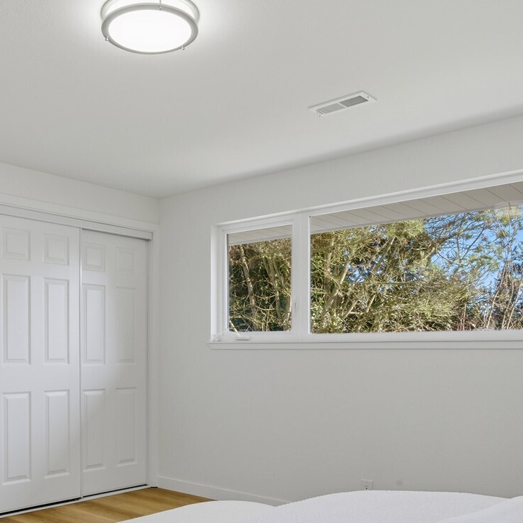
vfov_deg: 44.2
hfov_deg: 44.4
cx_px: 182
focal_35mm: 37
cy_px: 352
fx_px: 632
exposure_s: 1/80
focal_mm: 19
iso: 400
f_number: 9
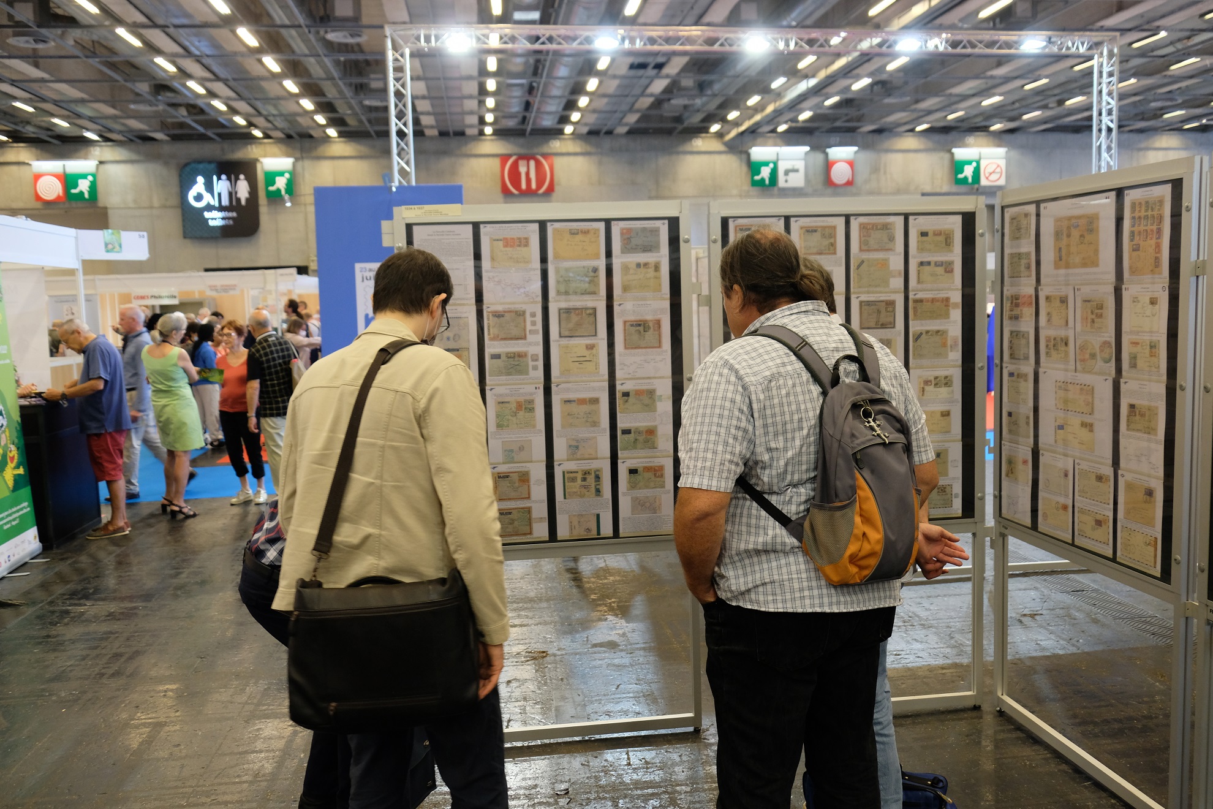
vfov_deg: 43.6
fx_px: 1011
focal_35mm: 30
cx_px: 606
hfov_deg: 61.9
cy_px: 404
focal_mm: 20.1
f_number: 3.6
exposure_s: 1/30
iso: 1250
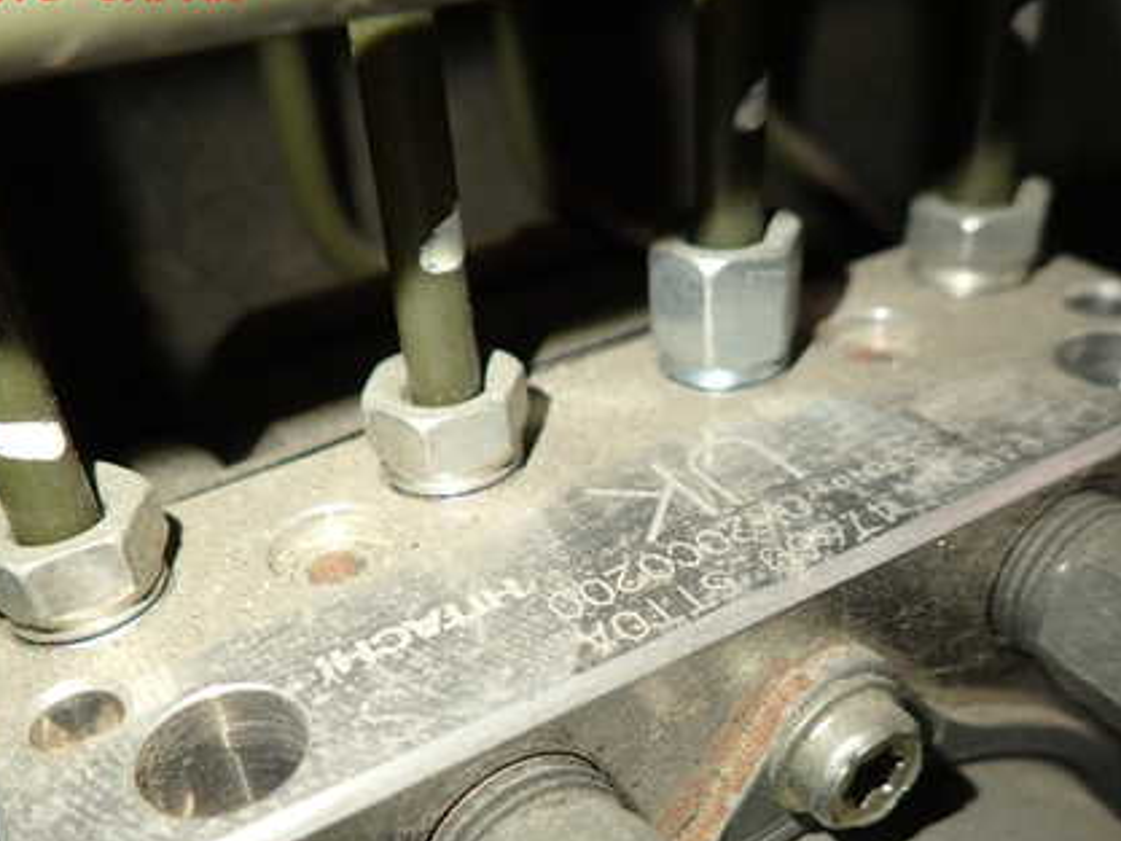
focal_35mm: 36
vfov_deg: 39.3
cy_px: 554
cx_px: 559
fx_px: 1166
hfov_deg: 51.3
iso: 200
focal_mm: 4.5
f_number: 2
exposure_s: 1/40
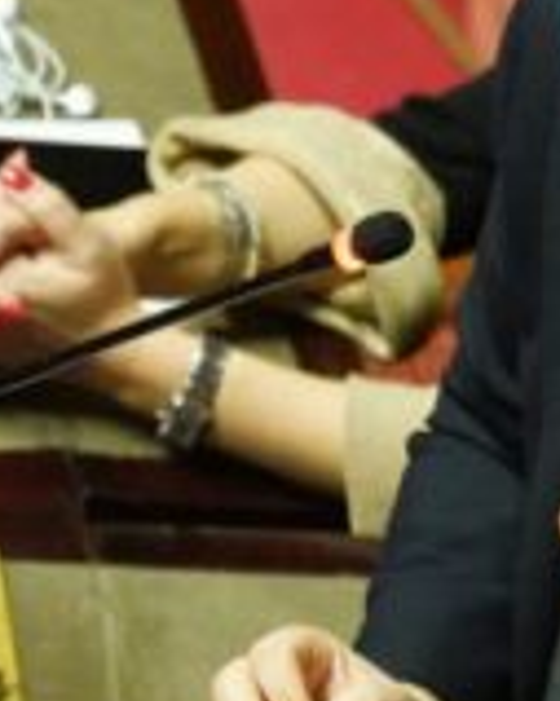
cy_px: 227
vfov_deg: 1.4
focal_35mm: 1369
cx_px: 525
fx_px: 28389
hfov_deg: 1.1
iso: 12800
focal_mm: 333
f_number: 5.6
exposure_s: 1/160
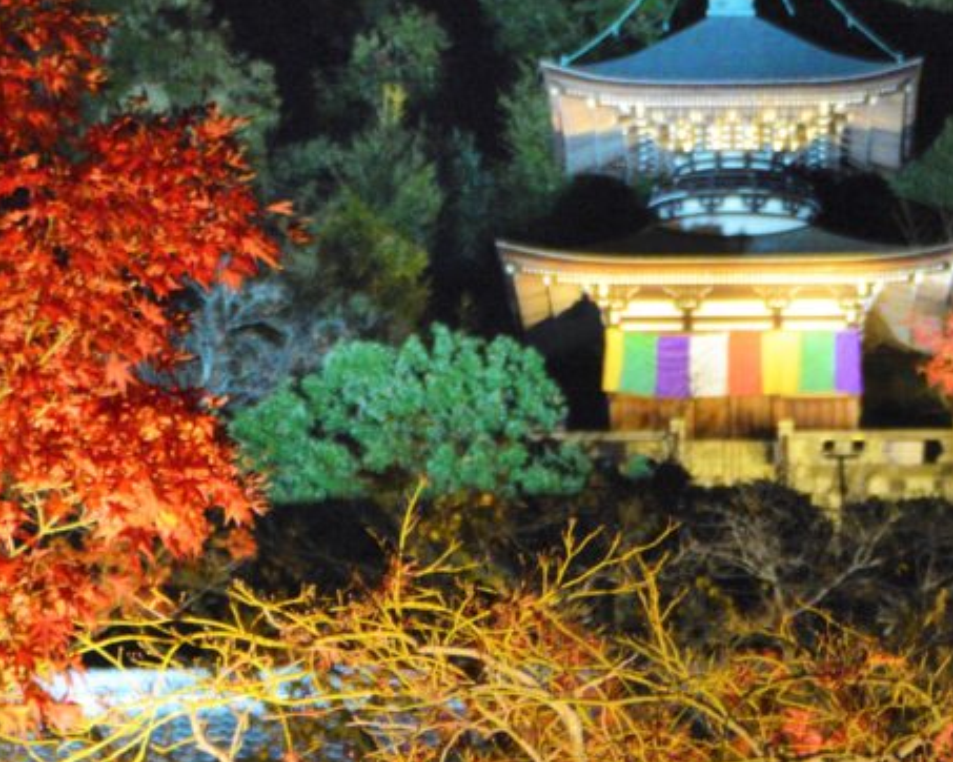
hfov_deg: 9.3
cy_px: 230
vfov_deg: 7.5
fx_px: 5838
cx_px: 764
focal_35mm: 207
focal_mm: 65
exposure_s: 1/10
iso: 3200
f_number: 5.3
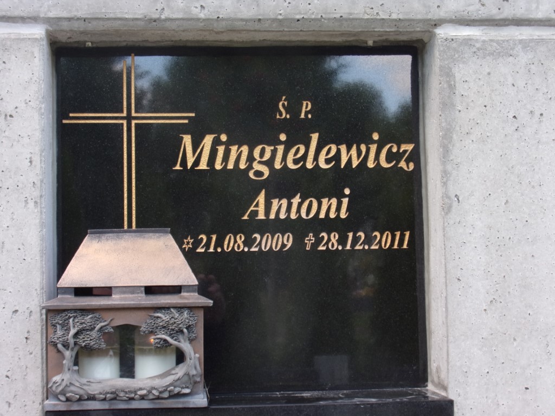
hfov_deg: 35.5
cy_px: 208
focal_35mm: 54
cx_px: 278
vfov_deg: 27.0
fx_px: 866
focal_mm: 9.8
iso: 80
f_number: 4.3
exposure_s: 1/40
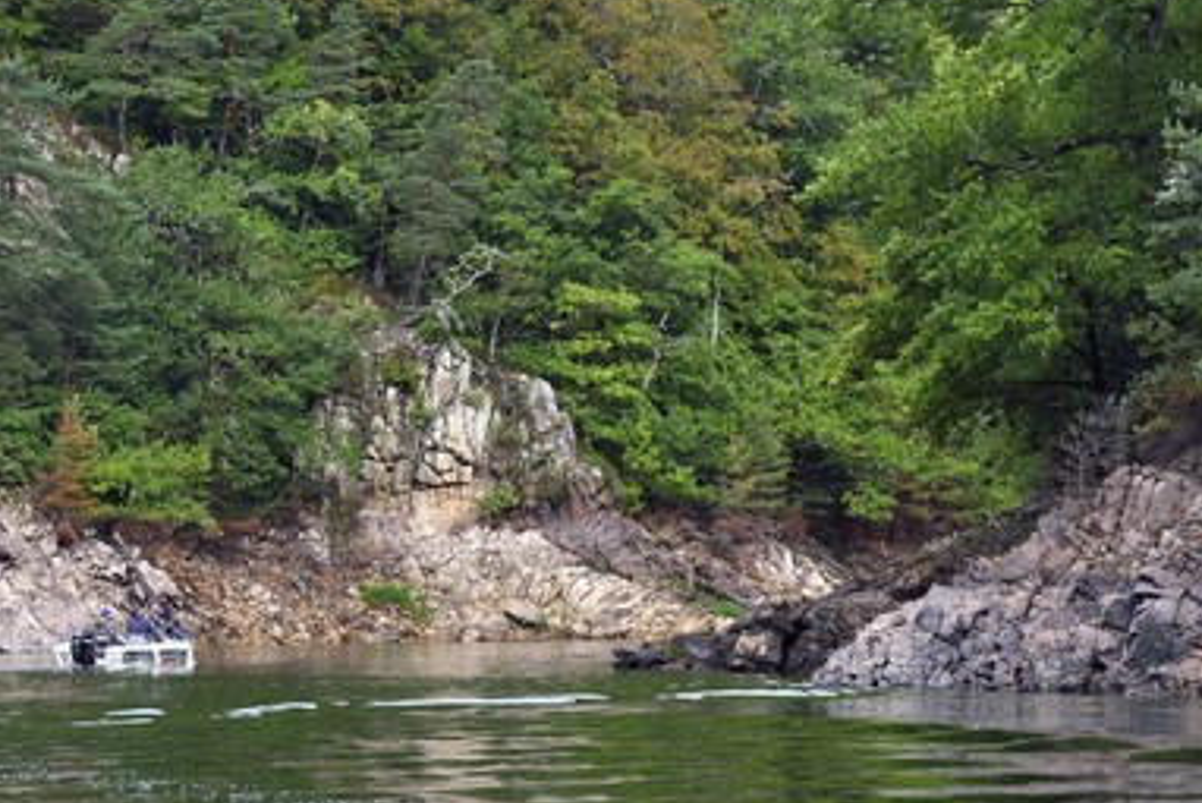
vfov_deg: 6.6
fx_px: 6981
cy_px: 394
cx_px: 557
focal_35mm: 209
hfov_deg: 9.8
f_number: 10
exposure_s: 1/400
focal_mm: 190
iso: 800
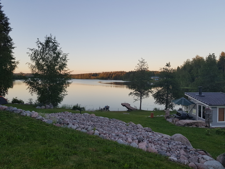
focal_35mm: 26
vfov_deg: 53.1
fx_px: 169
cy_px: 84
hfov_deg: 67.3
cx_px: 112
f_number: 1.7
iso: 40
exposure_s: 1/276
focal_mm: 4.2
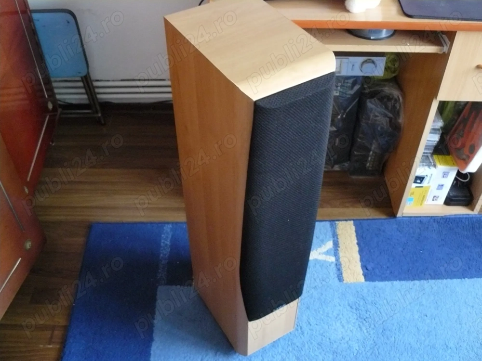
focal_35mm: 36
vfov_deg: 39.7
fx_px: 501
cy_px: 180
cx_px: 241
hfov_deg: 51.4
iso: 400
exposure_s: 1/8
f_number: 2.8
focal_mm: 6
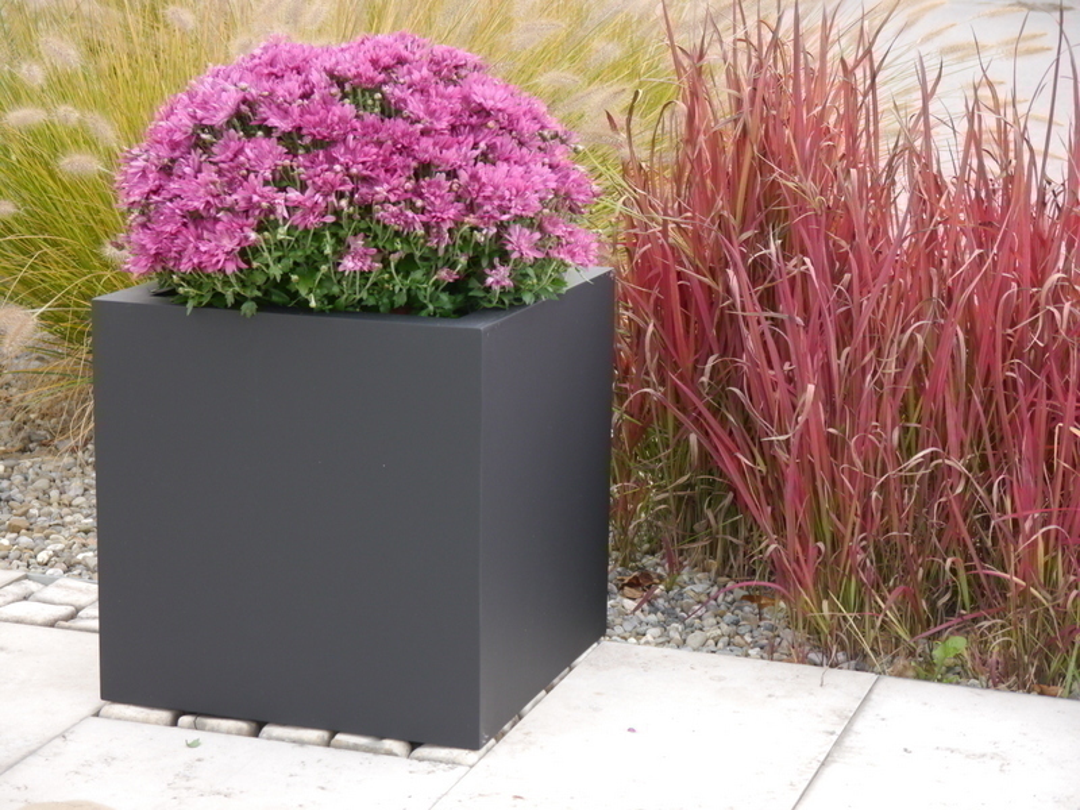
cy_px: 405
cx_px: 540
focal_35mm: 84
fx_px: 2621
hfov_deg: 23.3
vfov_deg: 17.6
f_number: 5.6
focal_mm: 42
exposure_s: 1/80
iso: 250
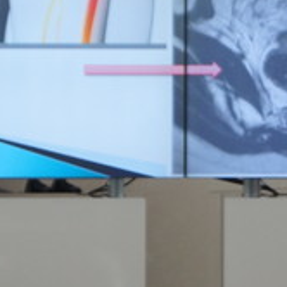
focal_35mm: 254
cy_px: 48
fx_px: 2378
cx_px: 280
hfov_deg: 6.9
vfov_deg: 6.9
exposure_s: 1/160
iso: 640
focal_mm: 55
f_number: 5.6
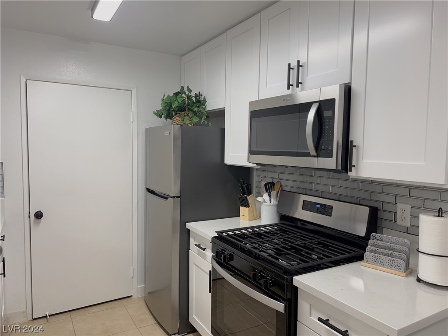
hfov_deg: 67.3
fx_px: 336
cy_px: 168
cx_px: 224
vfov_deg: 53.1
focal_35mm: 26
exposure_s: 1/60
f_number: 1.5
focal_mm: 5.7
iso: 64
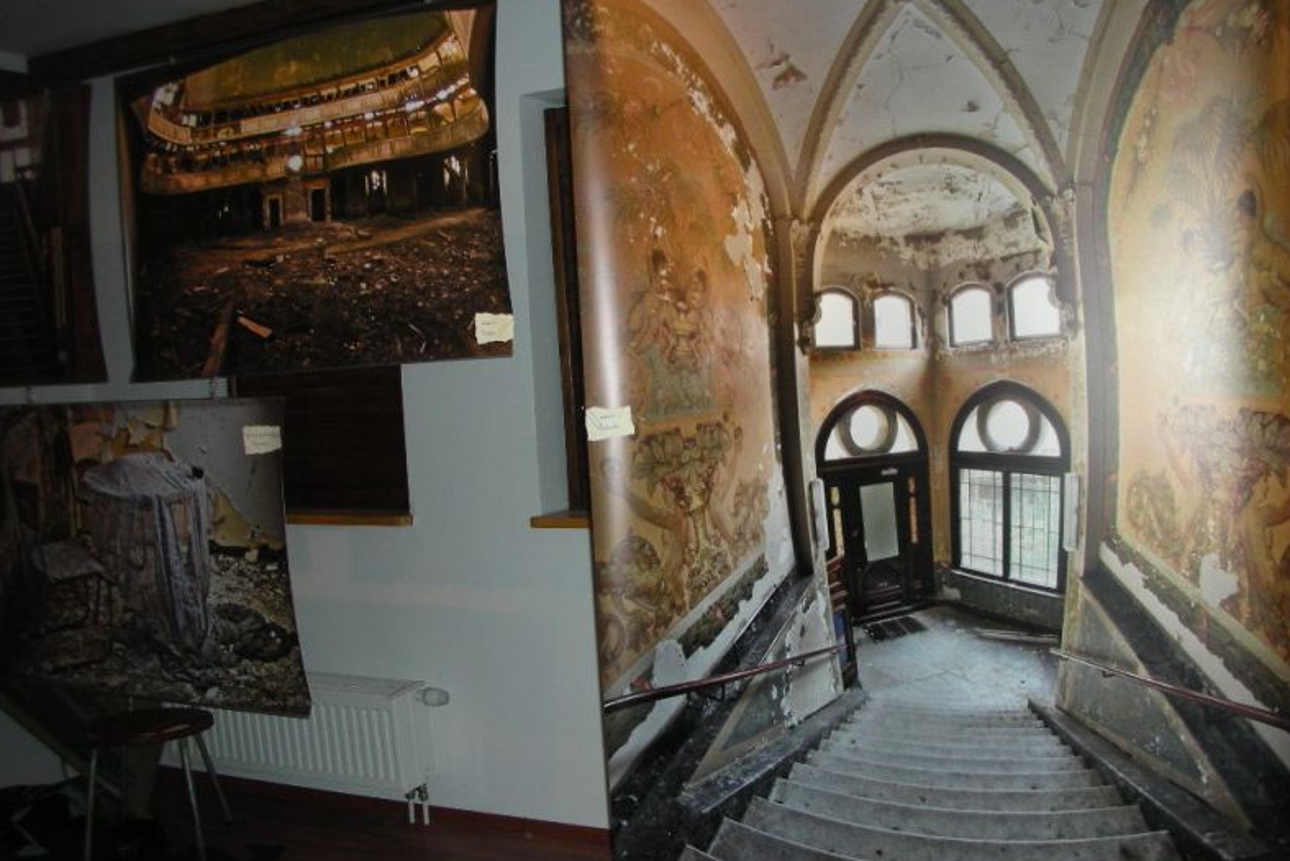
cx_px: 652
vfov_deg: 36.0
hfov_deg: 51.9
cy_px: 423
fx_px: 1326
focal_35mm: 37
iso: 94
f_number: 3
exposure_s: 1/60.1
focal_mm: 5.8
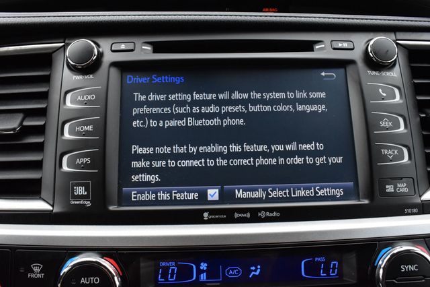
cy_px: 144
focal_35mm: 33
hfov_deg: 57.2
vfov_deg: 39.9
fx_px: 394
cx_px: 215
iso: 2500
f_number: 10
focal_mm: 22
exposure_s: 1/250
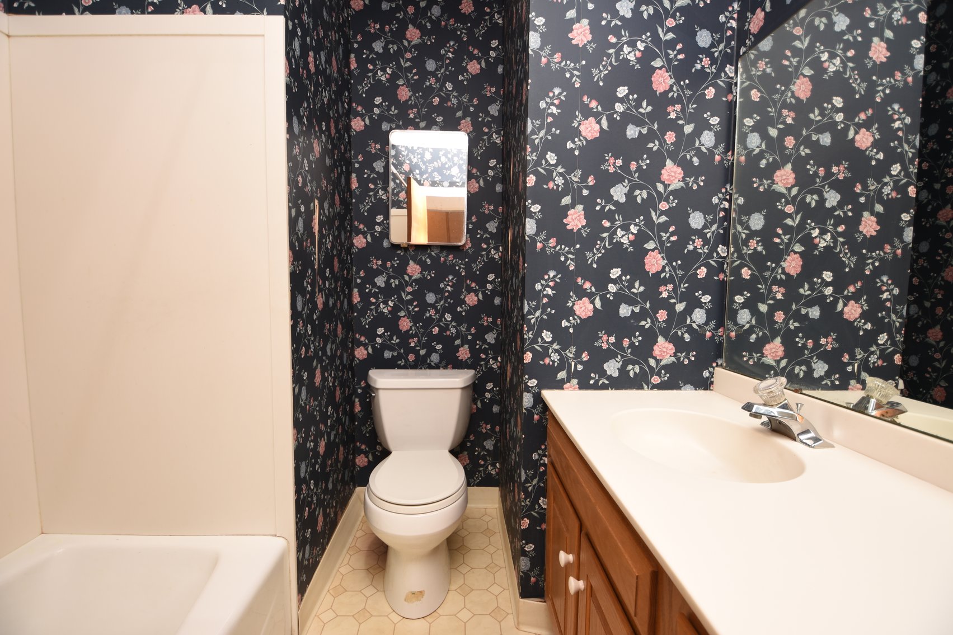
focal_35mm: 15
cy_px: 318
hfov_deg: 100.4
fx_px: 397
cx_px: 476
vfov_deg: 77.3
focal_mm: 10
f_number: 4
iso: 100
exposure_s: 1/60
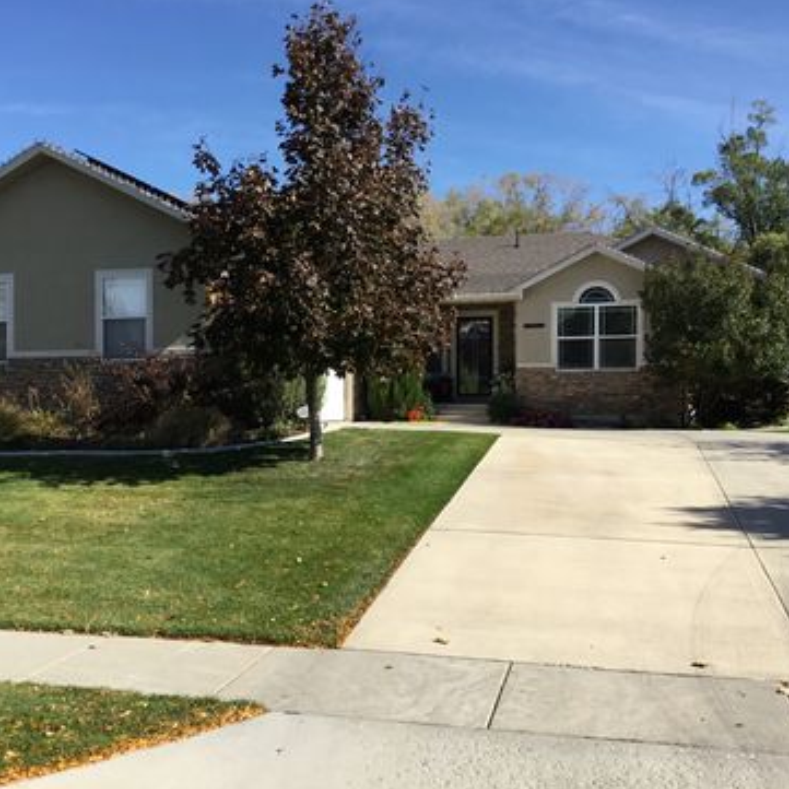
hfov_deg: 43.7
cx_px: 332
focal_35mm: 38
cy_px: 401
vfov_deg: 43.9
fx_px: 980
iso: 25
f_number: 2.4
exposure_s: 1/1131
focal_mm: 3.3
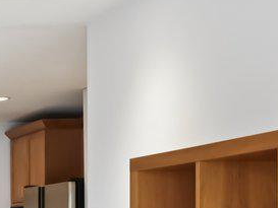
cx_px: -317
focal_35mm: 101
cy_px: 274
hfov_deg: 14.9
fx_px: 811
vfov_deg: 14.1
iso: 360
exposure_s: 1/15
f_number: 8
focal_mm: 14
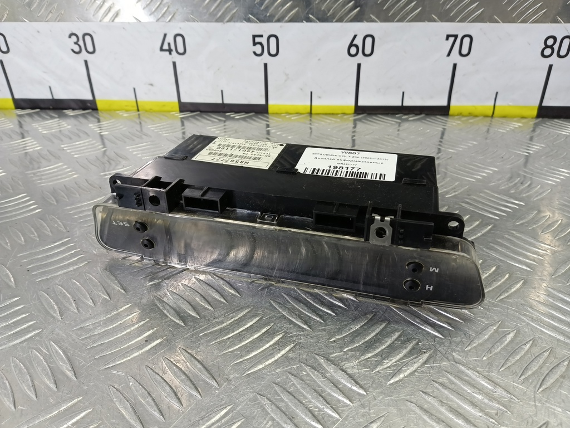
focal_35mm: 23
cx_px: 285
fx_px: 379
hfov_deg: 73.9
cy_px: 214
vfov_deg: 58.9
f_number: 1.6
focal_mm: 4.11
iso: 160
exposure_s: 1/50
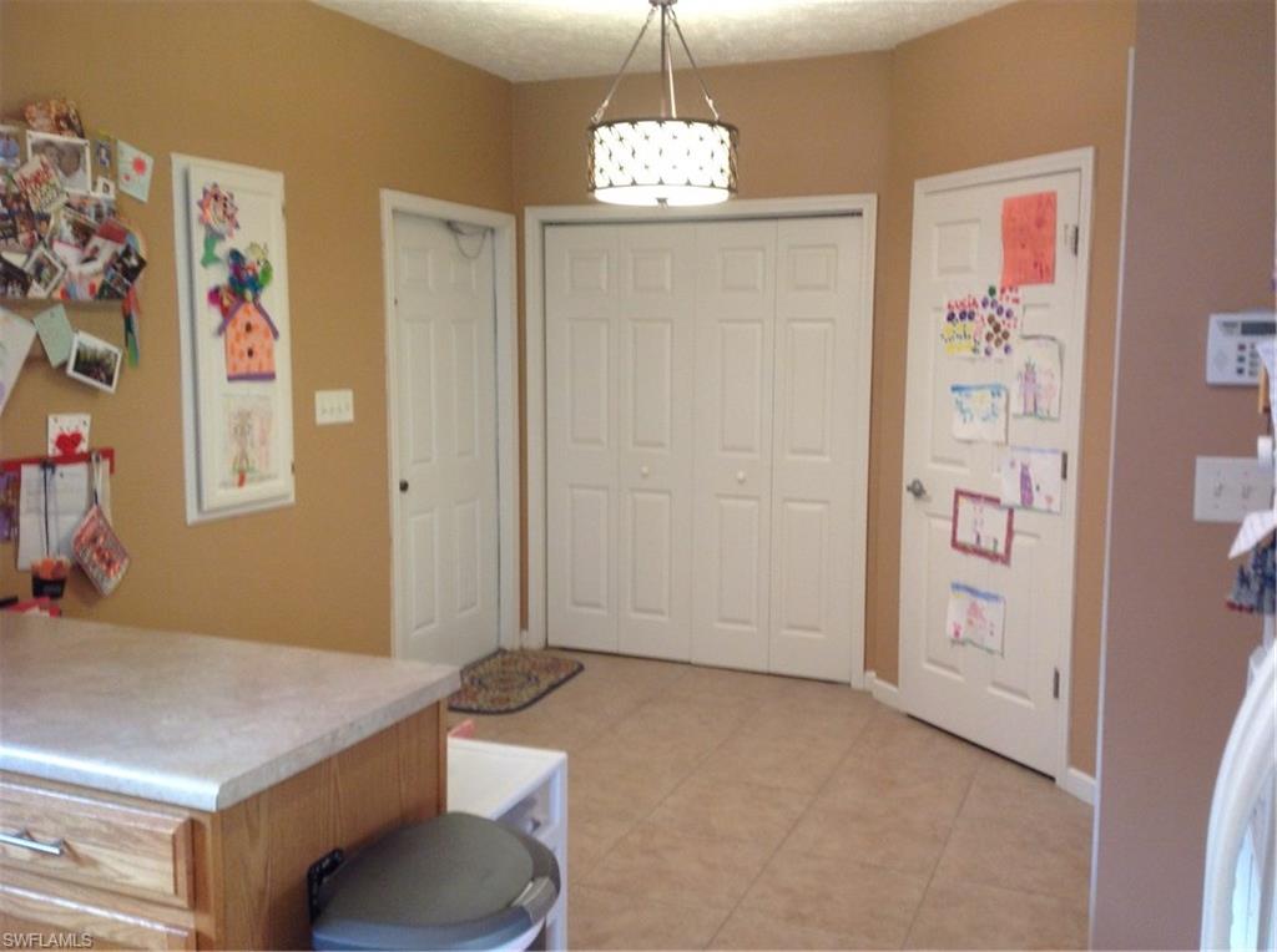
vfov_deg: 40.6
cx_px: 638
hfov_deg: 52.7
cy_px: 476
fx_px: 1289
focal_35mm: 35
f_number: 2.4
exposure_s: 1/15
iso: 100
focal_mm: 4.28
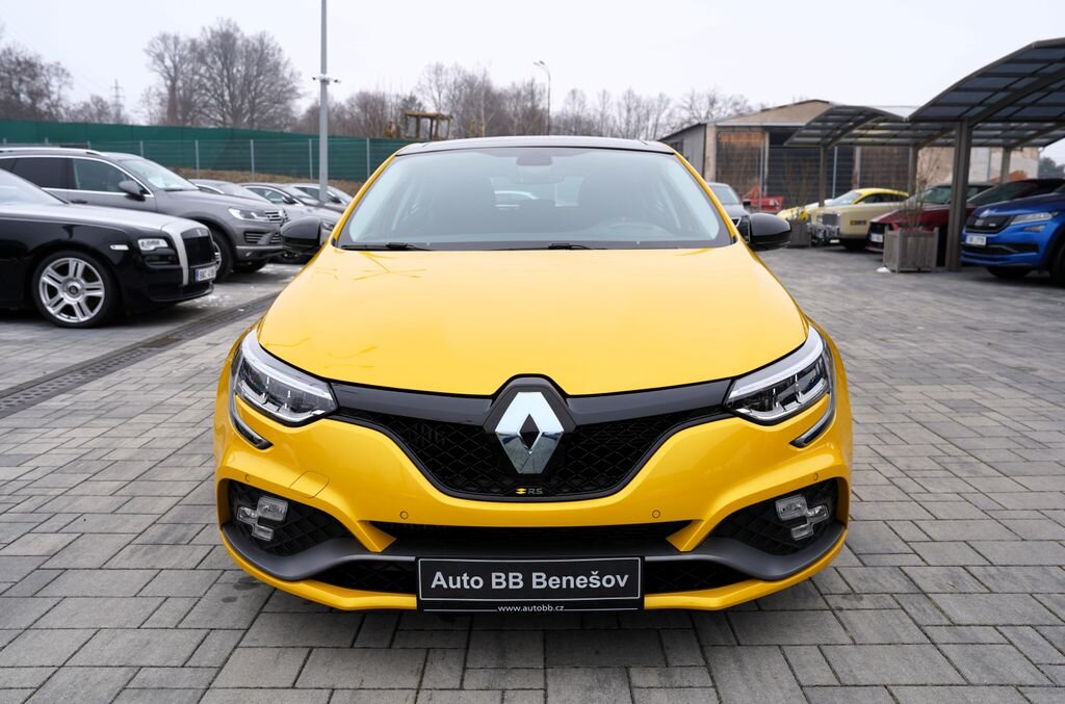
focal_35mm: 30
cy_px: 352
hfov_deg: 62.1
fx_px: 885
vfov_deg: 43.4
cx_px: 532
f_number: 4.5
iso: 100
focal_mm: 30
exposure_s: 1/80
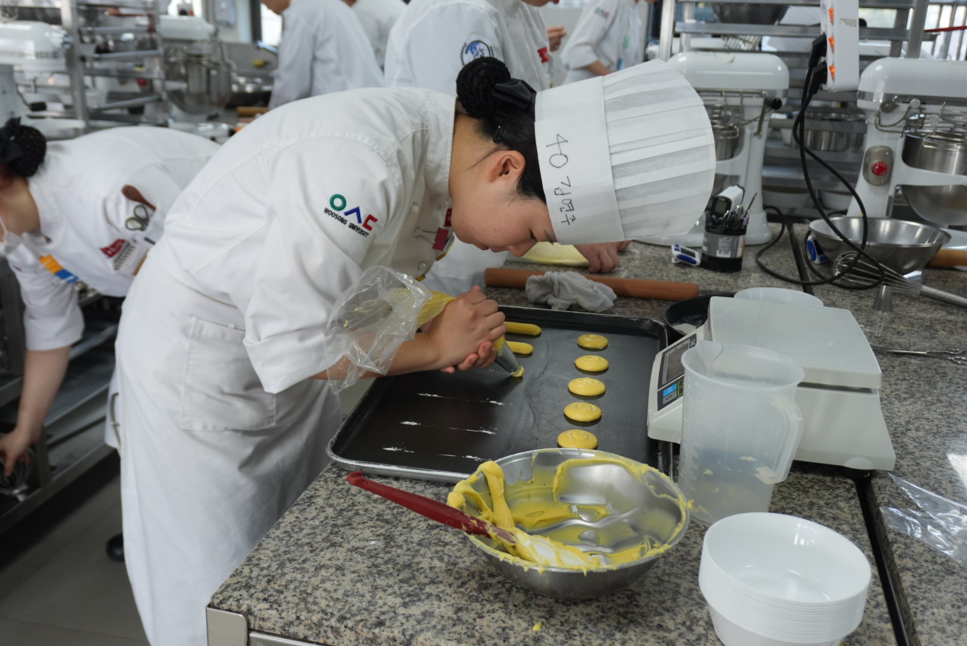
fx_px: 927
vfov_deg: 38.4
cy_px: 323
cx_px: 484
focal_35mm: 34
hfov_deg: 55.1
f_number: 4
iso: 500
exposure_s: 1/160
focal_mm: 23
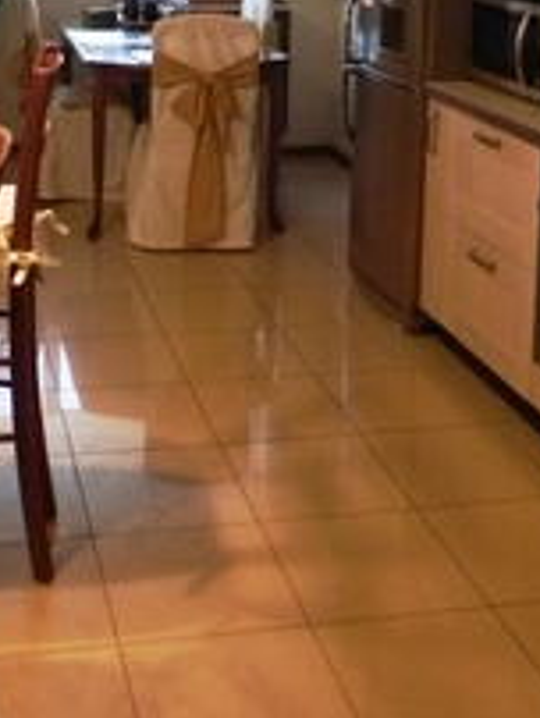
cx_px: 163
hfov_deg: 25.1
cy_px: 43
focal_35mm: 58
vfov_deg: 31.3
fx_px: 1204
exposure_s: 1/30
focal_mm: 4.6
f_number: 2.8
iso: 710
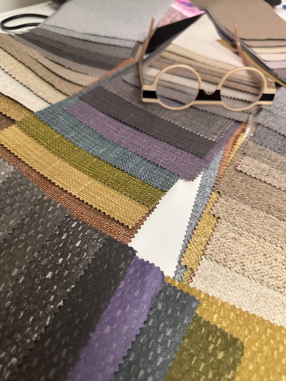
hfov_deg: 56.8
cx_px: 143
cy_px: 190
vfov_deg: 71.6
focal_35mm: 24
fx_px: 264
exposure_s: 1/53
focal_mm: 6.86
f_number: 1.78
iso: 800
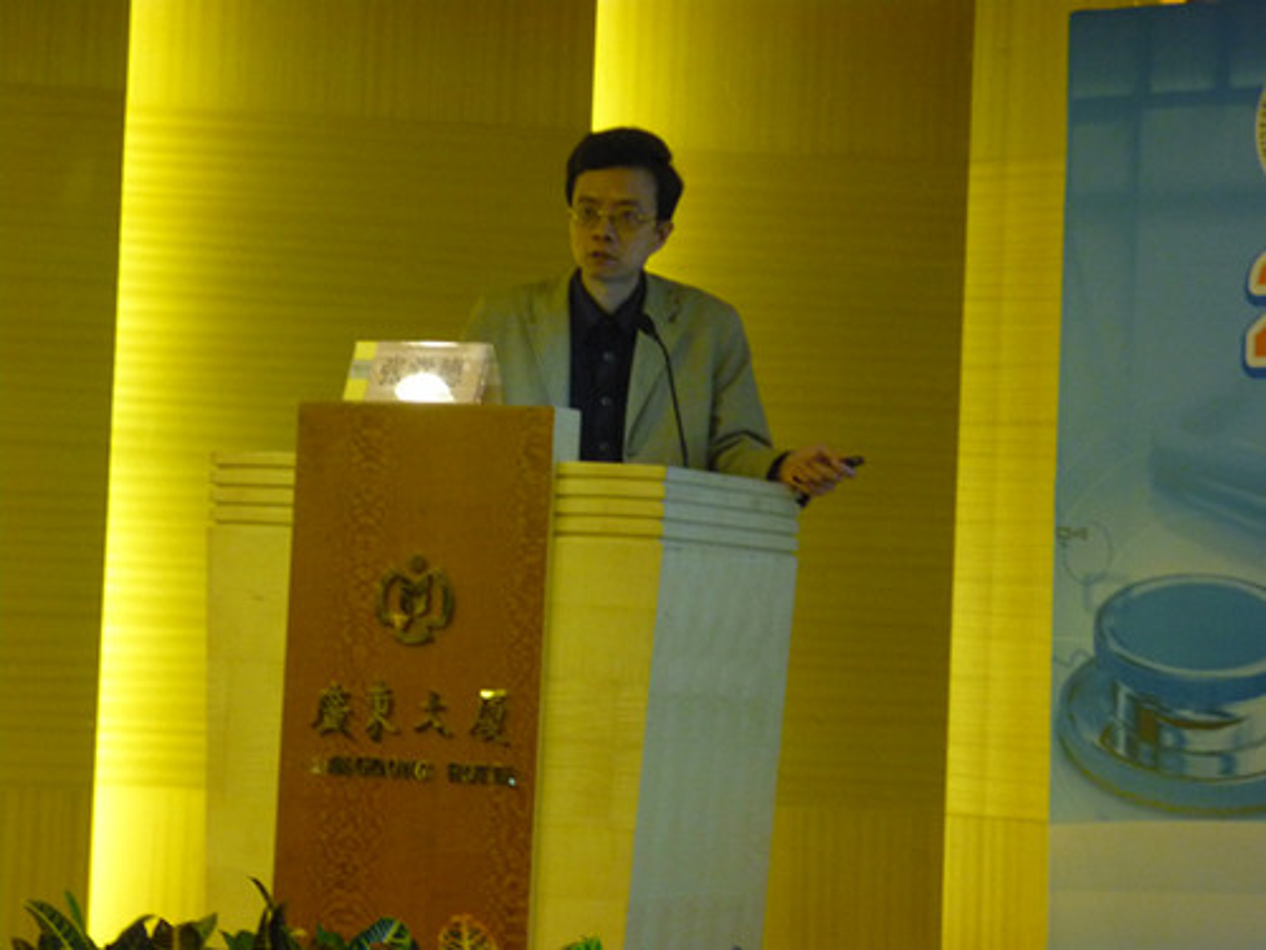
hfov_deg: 19.6
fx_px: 3657
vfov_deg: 14.8
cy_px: 475
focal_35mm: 100
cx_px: 633
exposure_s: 1/8
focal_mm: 16.5
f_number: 5.1
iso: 400
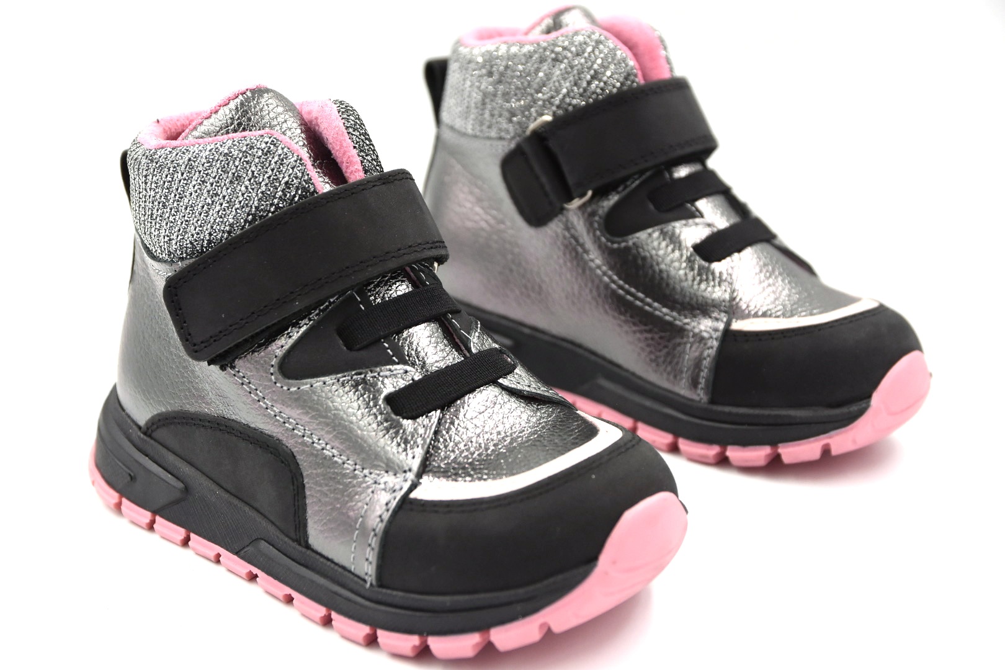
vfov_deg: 20.2
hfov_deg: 29.9
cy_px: 335
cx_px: 502
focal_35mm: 68
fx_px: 1884
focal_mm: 45
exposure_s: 1/500
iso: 800
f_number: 8
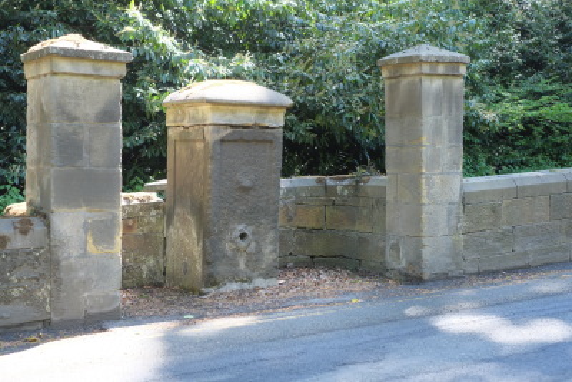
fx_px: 842
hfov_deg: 37.5
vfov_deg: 25.5
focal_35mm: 53
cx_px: 286
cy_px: 191
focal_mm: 35
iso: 400
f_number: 3.6
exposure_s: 1/125
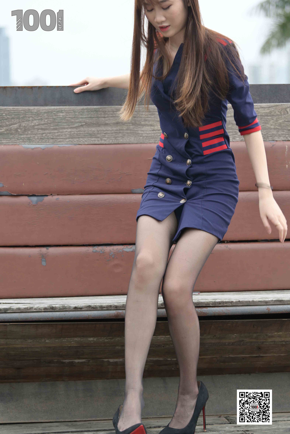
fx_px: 1148
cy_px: 217
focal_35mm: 95
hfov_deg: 14.4
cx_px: 145
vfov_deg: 21.5
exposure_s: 1/320
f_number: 4
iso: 200
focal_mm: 95
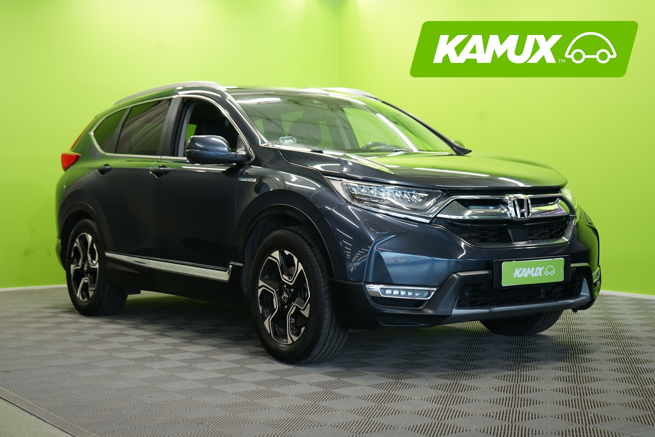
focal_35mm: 57
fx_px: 1037
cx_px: 328
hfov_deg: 35.1
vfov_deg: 23.8
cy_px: 218
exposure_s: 1/25
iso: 400
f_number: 5
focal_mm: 57
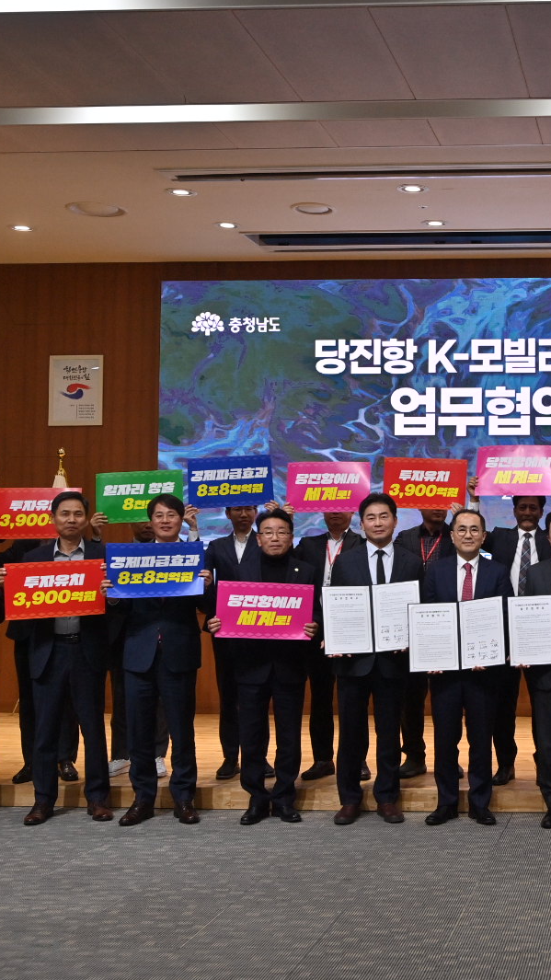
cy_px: 486
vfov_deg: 40.6
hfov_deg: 22.2
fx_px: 1325
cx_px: 603
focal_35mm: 51
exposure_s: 1/250
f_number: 5.6
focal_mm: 32
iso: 800
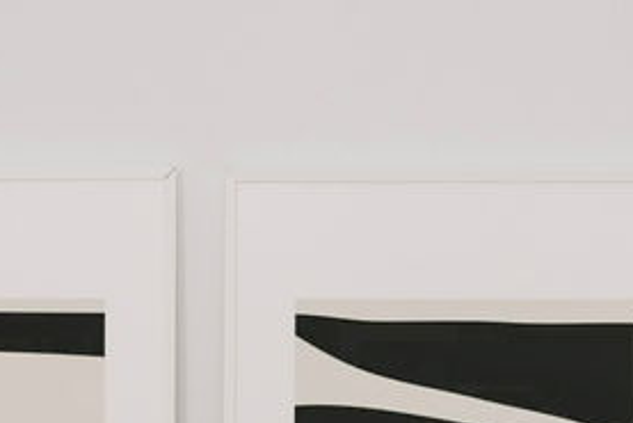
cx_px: 169
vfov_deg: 3.9
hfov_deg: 6.0
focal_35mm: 341
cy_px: 1142
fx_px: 5999
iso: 100
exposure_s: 1.3
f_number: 9
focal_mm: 59
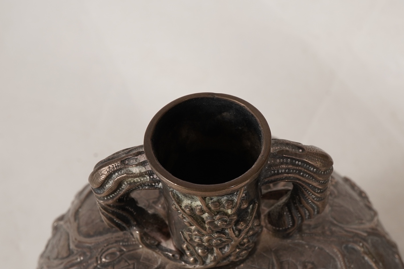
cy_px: 154
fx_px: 651
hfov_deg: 34.4
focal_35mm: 58
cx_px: 235
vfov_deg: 23.4
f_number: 22
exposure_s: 1/125
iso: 400
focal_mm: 30
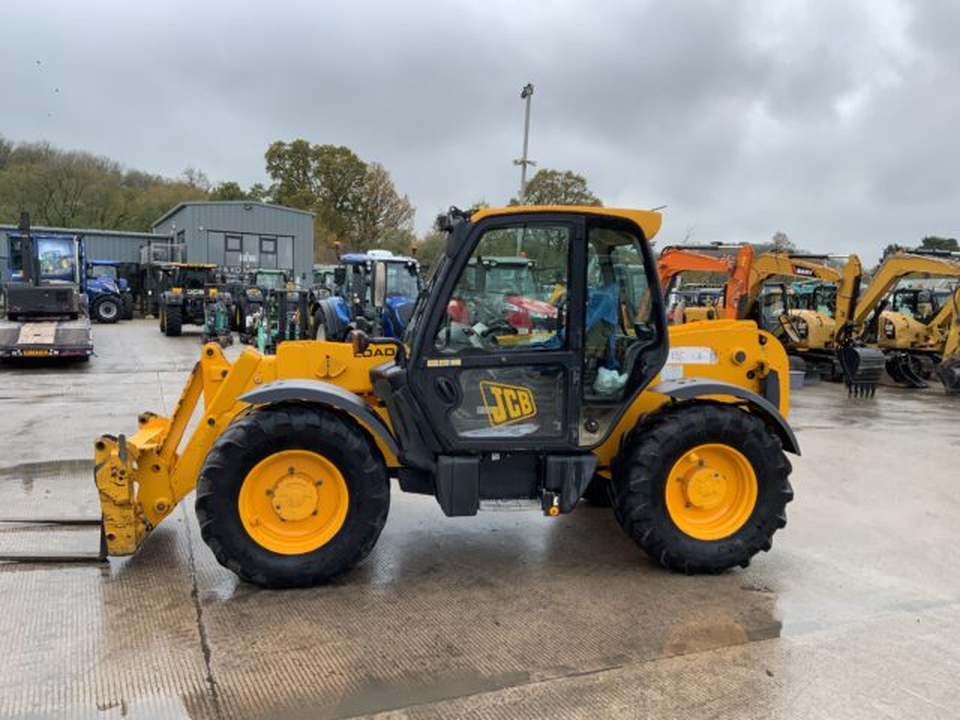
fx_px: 804
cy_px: 360
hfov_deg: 61.7
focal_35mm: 29
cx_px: 480
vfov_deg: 48.2
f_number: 1.8
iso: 16
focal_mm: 3
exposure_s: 1/556
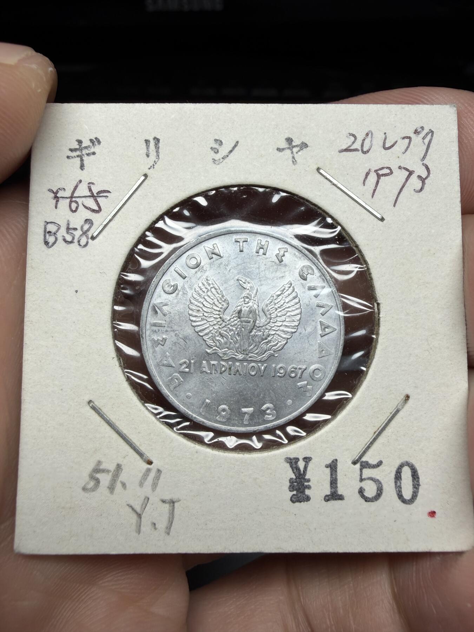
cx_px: 237
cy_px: 316
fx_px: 475
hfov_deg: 53.1
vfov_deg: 67.3
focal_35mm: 26
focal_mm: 2.22
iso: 50
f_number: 2.2
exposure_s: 1/437
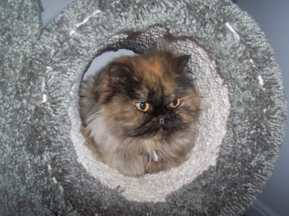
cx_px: 146
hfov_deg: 45.8
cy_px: 100
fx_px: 342
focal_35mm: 41
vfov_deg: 35.1
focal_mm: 5.6
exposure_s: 1/60
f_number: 2.8
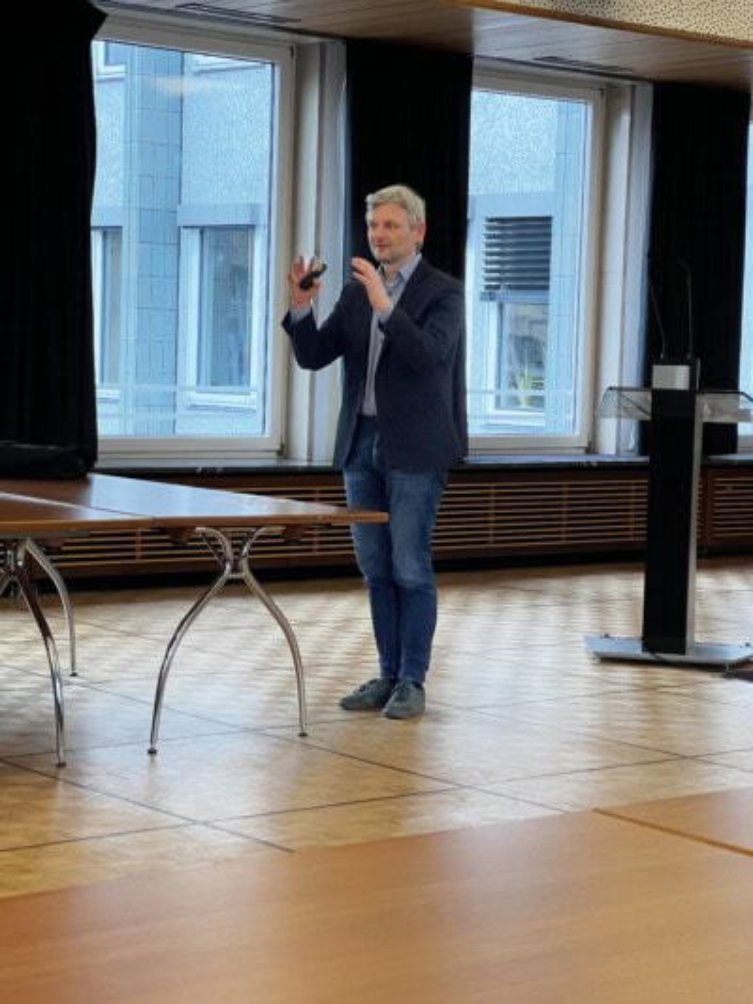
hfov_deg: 19.1
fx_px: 2232
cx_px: 376
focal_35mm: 77
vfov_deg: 25.3
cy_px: 502
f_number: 2.8
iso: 100
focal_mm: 9
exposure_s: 1/120
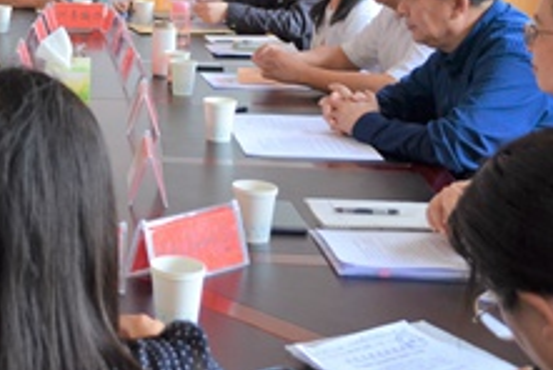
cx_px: -28
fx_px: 1123
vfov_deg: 17.9
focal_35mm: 73
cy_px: -56
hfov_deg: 25.9
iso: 400
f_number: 4
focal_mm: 18
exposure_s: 1/125
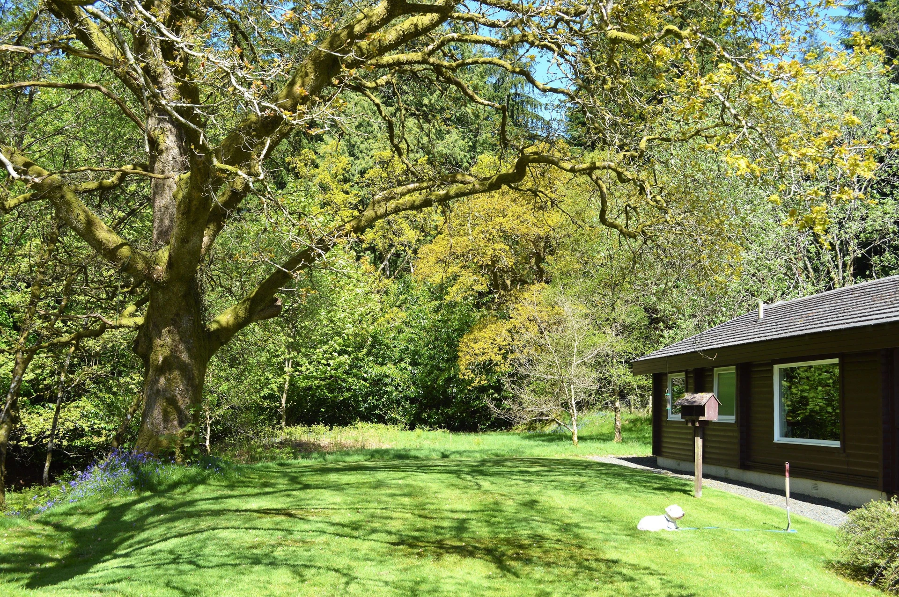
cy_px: 298
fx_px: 898
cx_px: 450
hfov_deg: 53.2
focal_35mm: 36
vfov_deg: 36.8
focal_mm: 24
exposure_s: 1/160
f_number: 6.3
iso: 100
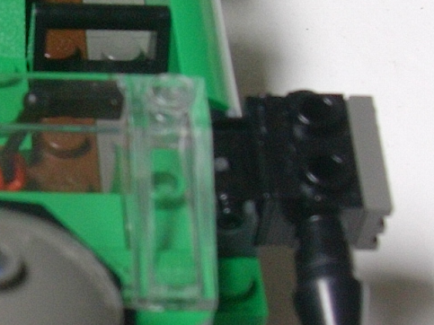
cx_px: -211
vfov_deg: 10.0
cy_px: 183
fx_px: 1868
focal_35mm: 149
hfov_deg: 12.6
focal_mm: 6.7
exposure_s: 1/64
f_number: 2.9
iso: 70
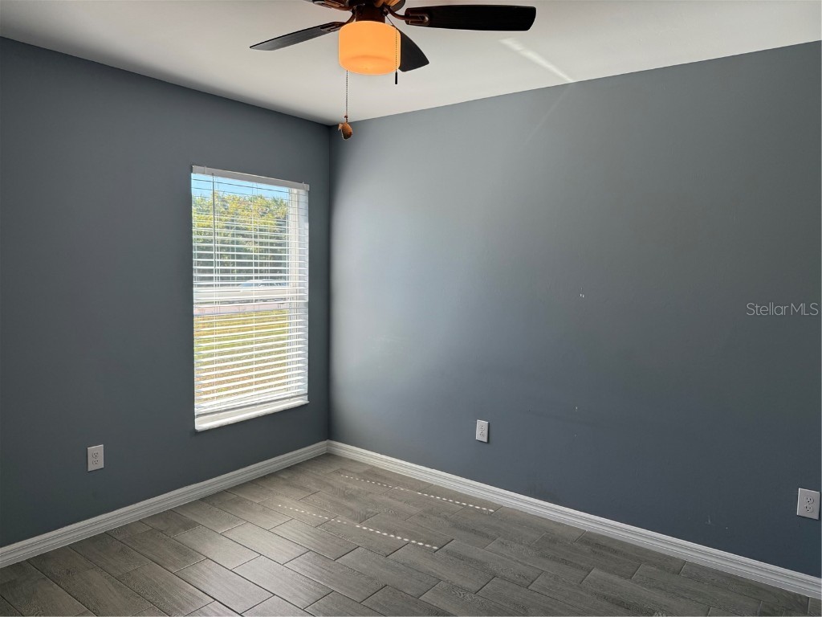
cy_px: 308
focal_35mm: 24
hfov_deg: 71.6
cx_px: 411
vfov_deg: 56.8
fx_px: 570
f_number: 1.78
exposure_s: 1/401
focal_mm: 6.76
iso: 100
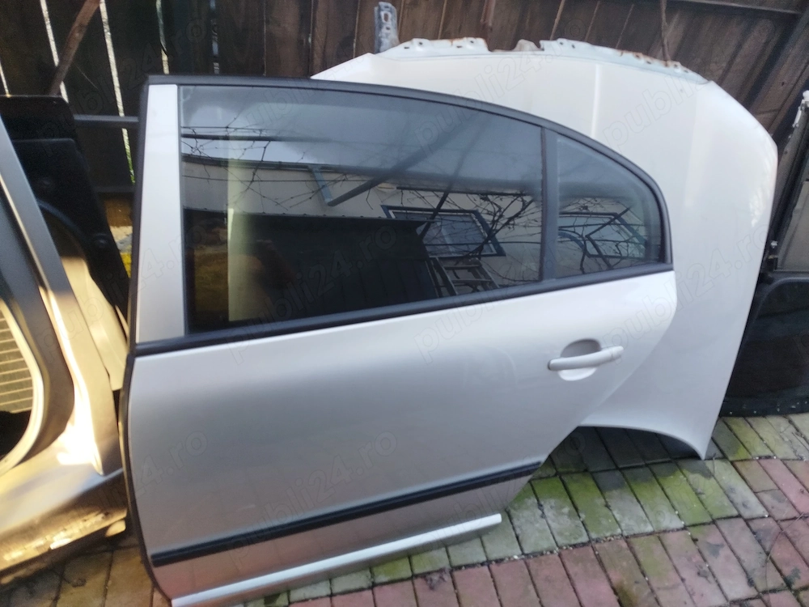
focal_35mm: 24
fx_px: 561
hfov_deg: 71.6
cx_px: 404
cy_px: 304
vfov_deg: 56.8
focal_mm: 5.31
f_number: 1.7
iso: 50
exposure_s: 1/50
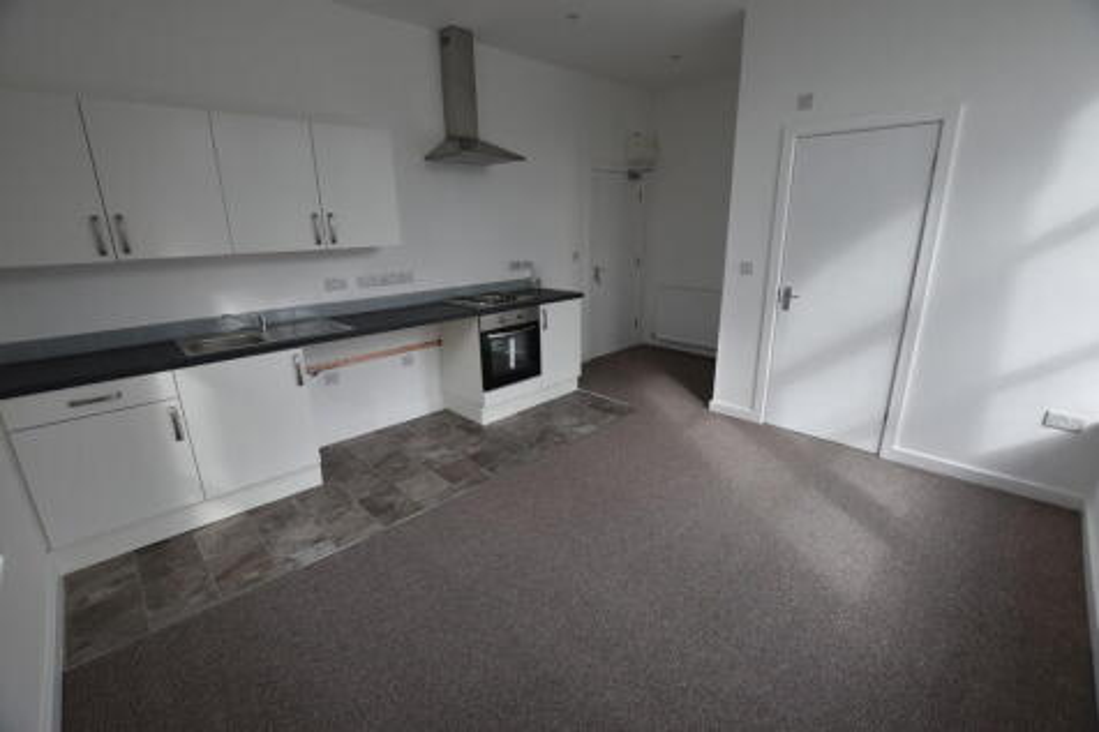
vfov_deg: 77.3
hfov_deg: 100.4
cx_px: 550
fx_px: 458
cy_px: 366
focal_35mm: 15
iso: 100
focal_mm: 10
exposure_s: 1/80
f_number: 4.5
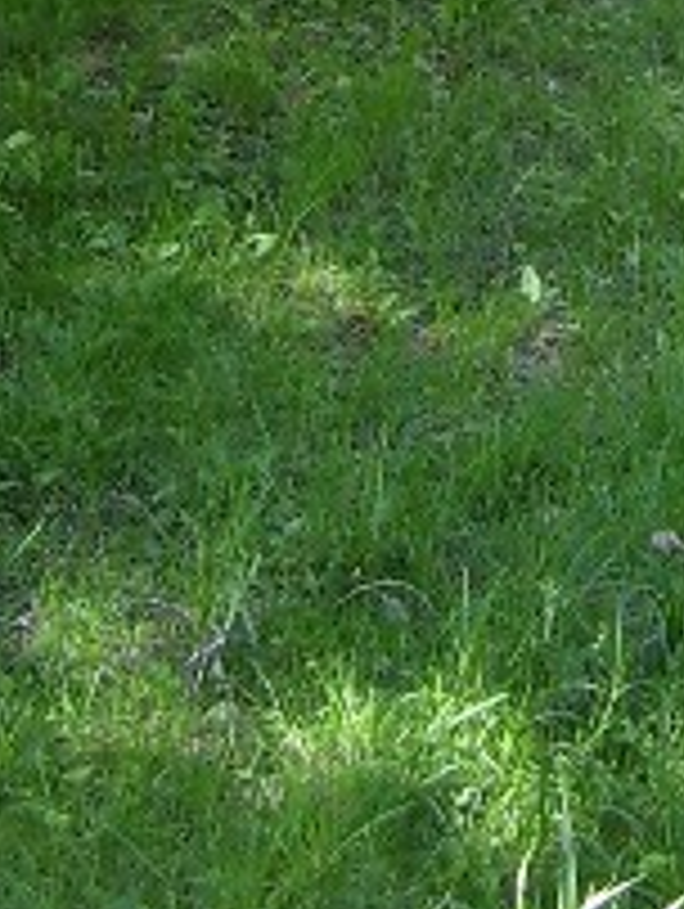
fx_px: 3392
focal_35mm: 129
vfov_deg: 13.6
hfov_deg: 11.4
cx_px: 630
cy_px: -760
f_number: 2.7
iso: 80
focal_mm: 5.6
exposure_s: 1/90
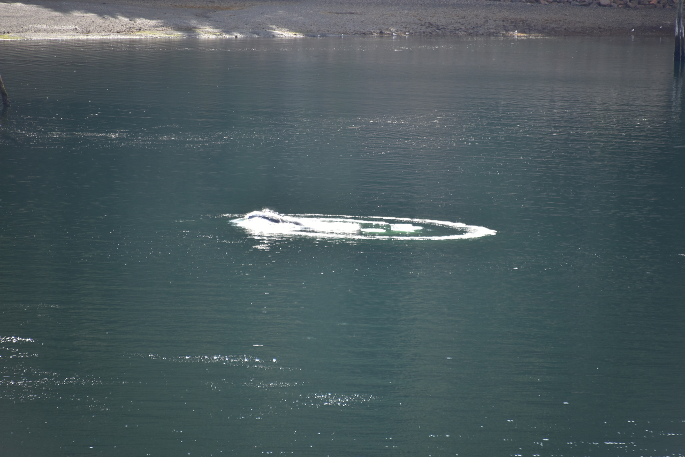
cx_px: 342
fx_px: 5709
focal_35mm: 300
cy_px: 228
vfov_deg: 4.6
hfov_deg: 6.9
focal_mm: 300
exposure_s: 1/640
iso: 450
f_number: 5.6
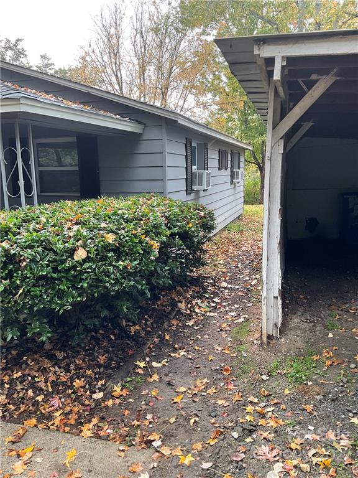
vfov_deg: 61.7
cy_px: 239
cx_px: 179
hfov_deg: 48.2
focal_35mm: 29
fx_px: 400
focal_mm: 3
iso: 32
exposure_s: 1/60
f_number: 1.8
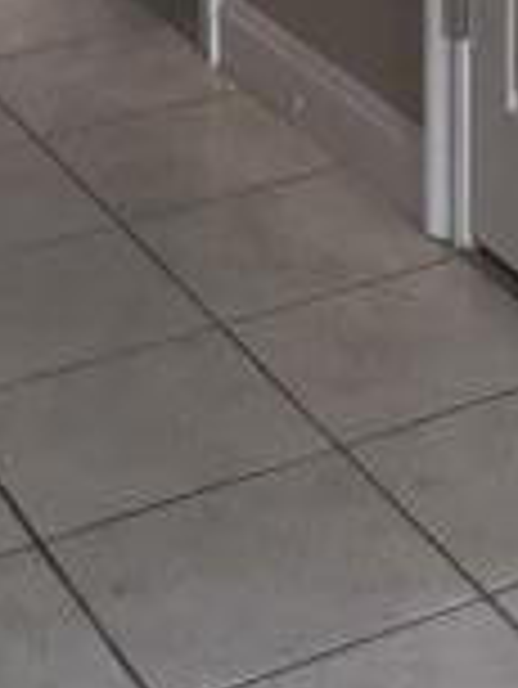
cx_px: 707
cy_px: -594
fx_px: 2411
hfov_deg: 11.9
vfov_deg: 14.2
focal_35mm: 121
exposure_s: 1/30
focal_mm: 4.15
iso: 80
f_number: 2.2
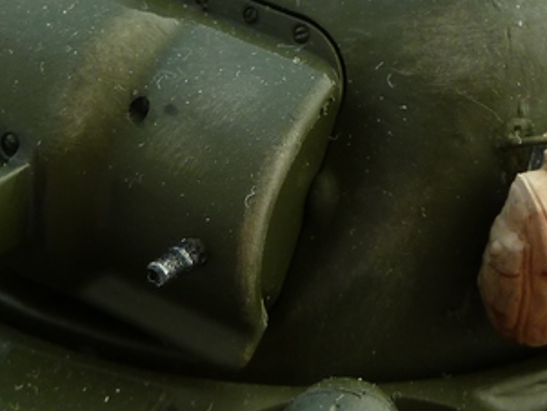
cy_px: -24
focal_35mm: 136
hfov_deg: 14.5
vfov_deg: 10.8
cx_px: 325
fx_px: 2150
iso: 80
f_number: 3.6
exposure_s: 1/80
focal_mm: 6.5
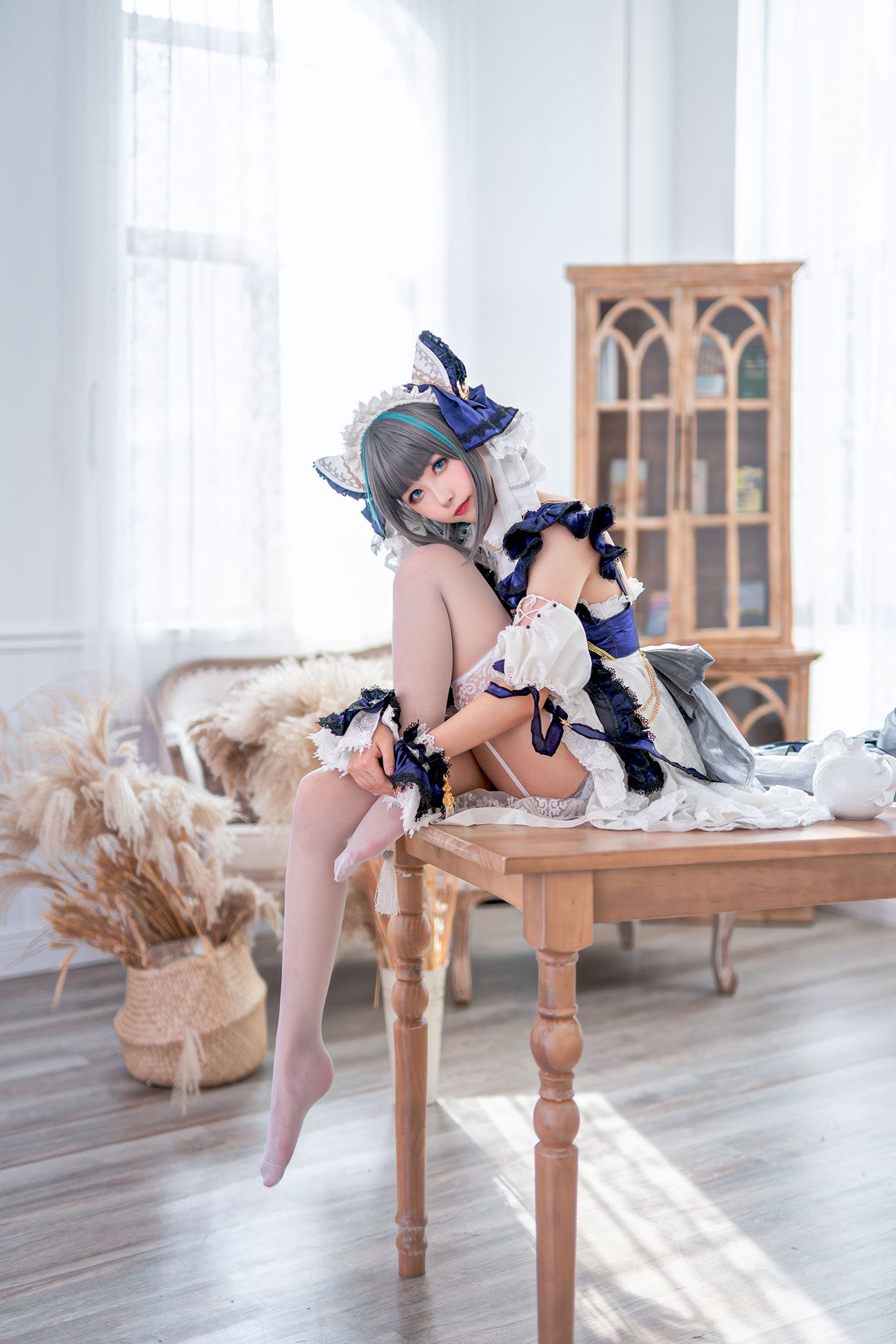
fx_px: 1866
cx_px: 448
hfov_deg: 27.0
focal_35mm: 50
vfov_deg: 39.6
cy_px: 672
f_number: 1.4
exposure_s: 1/200
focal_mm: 50
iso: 125
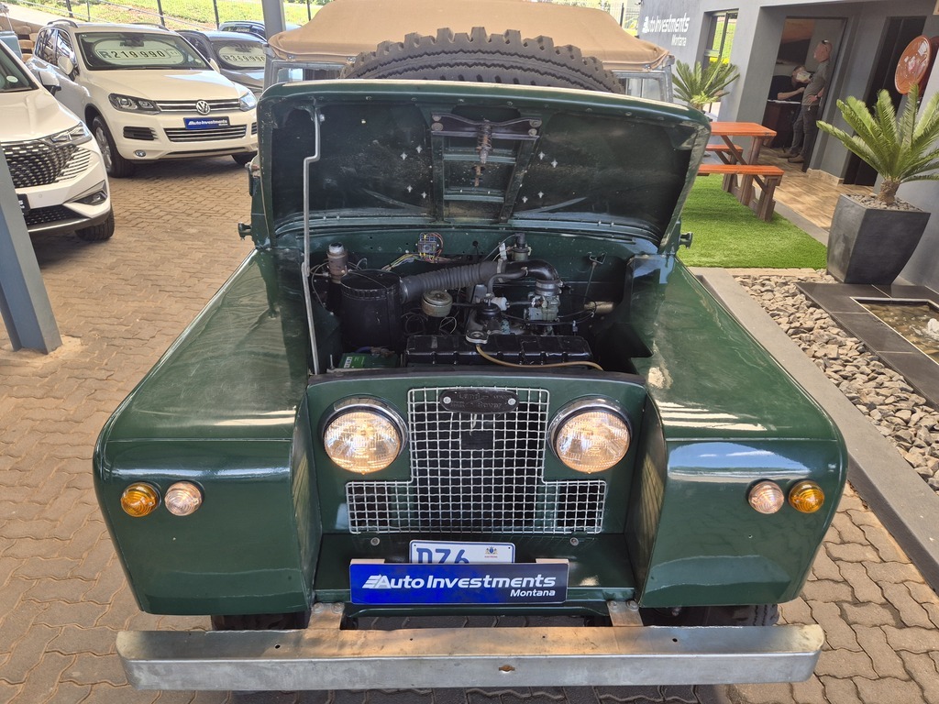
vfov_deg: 58.9
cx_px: 470
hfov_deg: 73.9
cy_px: 352
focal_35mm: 23
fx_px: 624
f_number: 1.8
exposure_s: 1/180
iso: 64
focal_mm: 5.4
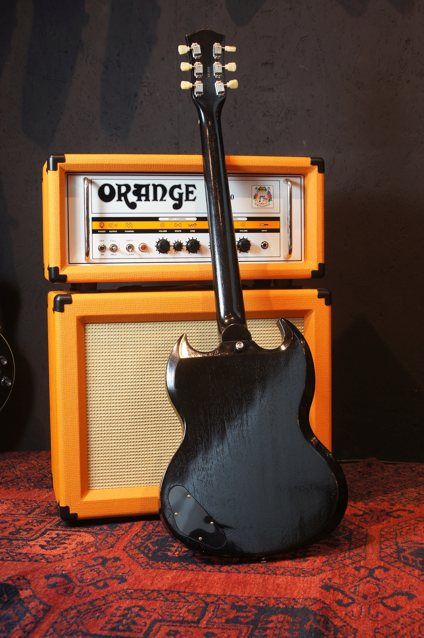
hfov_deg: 25.7
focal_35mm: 52
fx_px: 930
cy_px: 319
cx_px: 212
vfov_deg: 37.9
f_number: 6.3
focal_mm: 35
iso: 100
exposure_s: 1/4
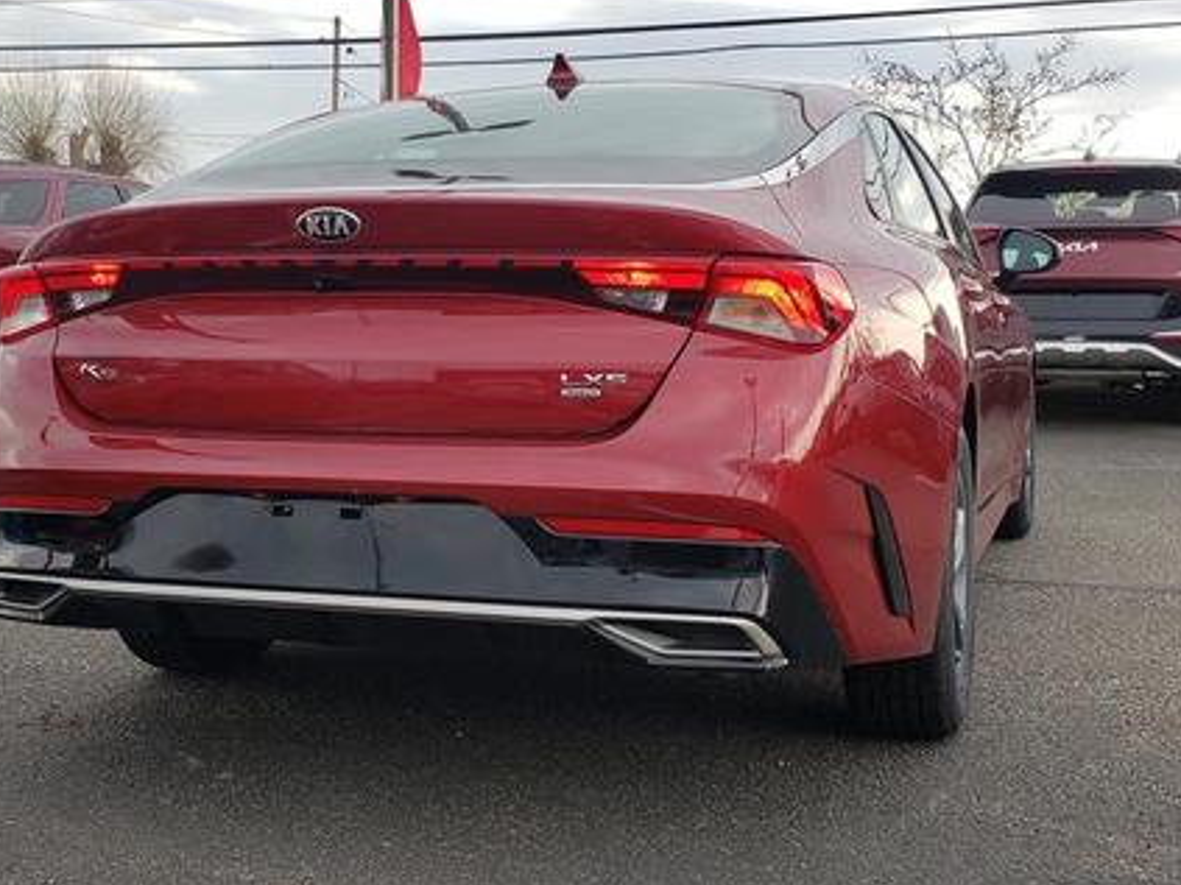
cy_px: 396
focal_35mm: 31
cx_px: 525
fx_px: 1057
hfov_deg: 58.2
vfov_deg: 45.4
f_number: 2.4
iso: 64
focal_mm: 4.3
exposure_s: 1/120
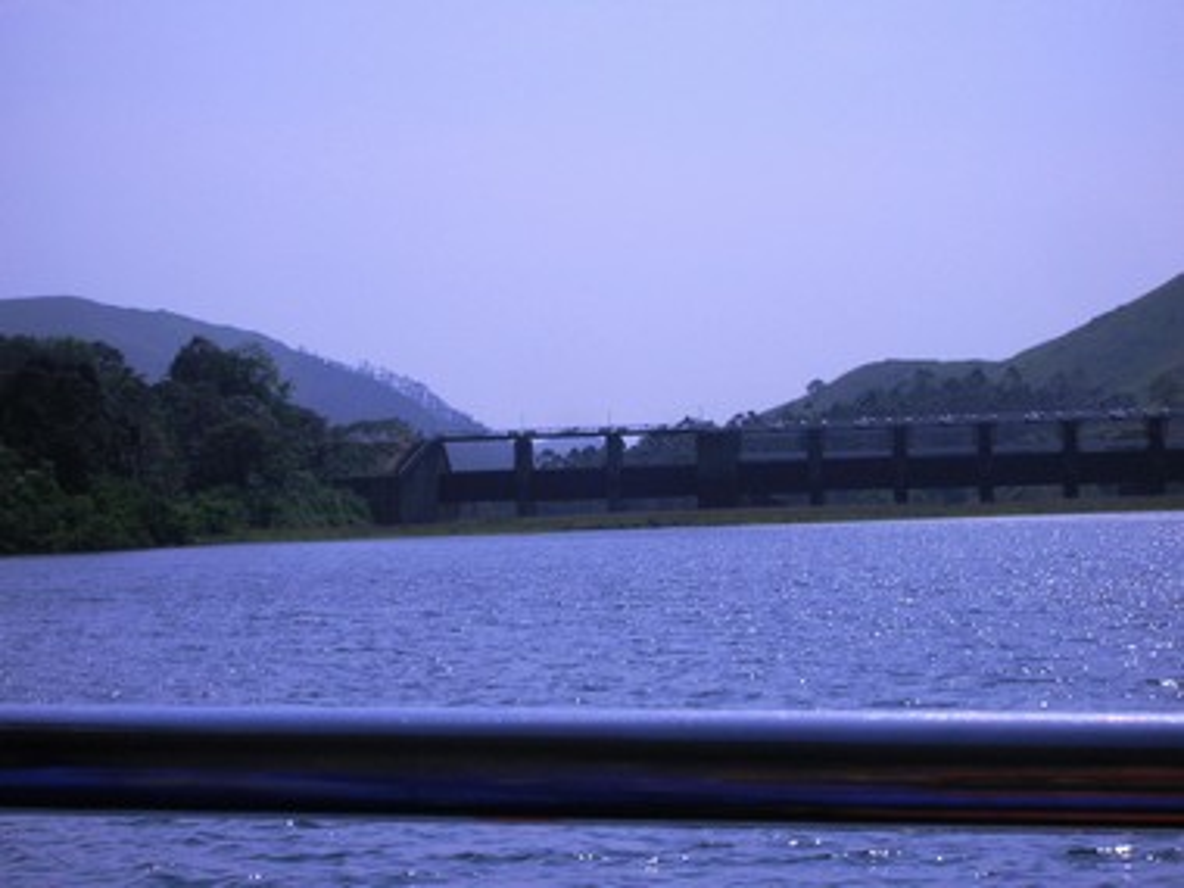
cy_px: 444
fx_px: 3215
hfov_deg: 20.9
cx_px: 592
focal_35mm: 94
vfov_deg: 15.7
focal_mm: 15.7
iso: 50
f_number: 7.9
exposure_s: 1/638
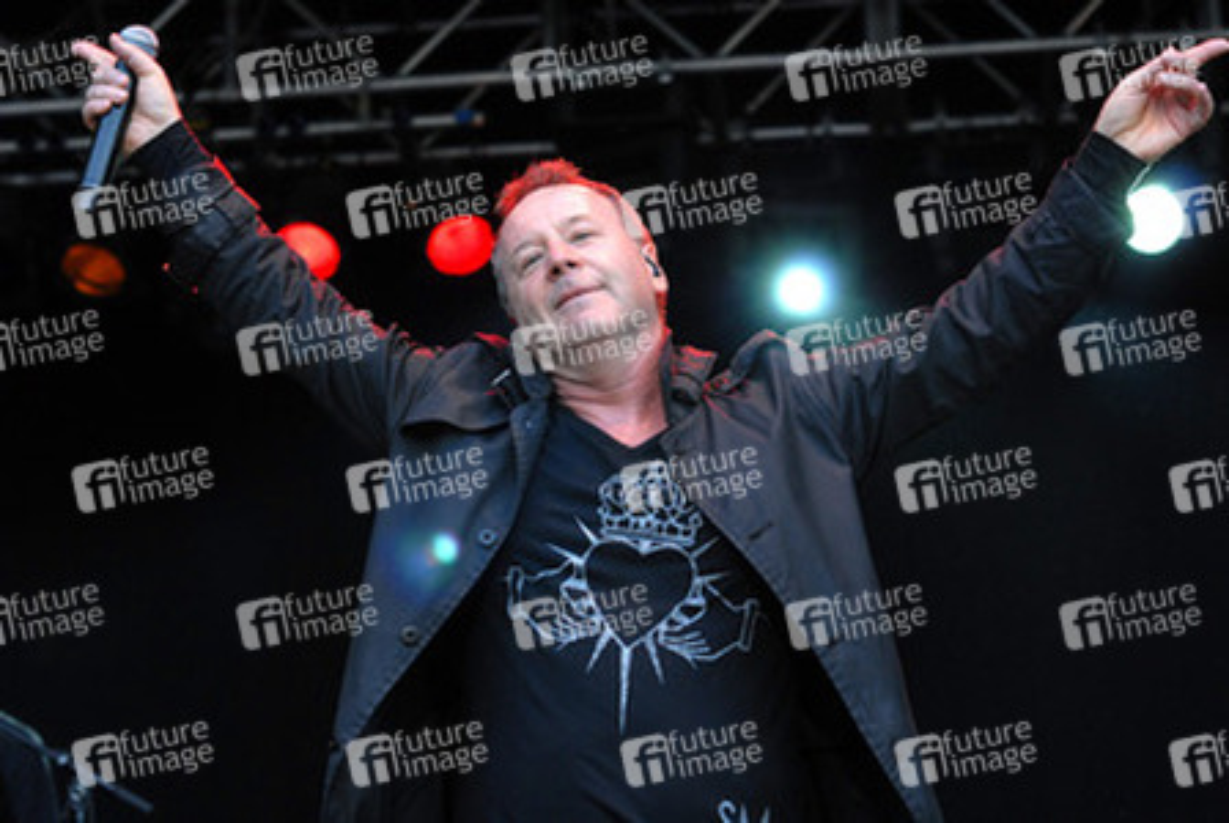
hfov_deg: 19.4
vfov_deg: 13.1
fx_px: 3589
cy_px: 412
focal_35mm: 105
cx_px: 614
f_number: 4.5
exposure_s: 1/200
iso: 400
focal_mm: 70
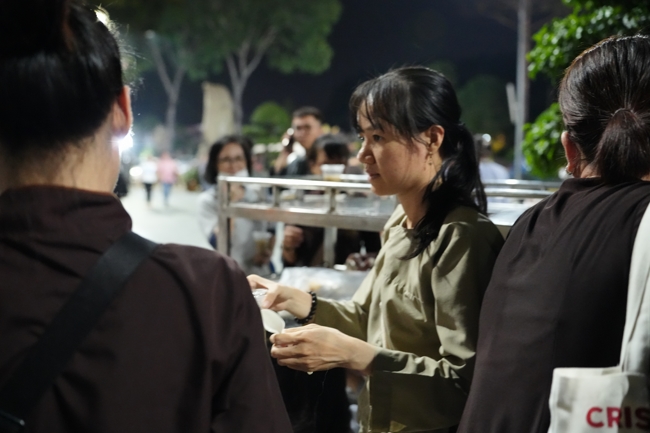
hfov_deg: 54.4
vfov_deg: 37.8
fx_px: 632
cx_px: 325
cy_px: 216
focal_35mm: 35
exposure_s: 1/100
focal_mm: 35
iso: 12800
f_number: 2.8
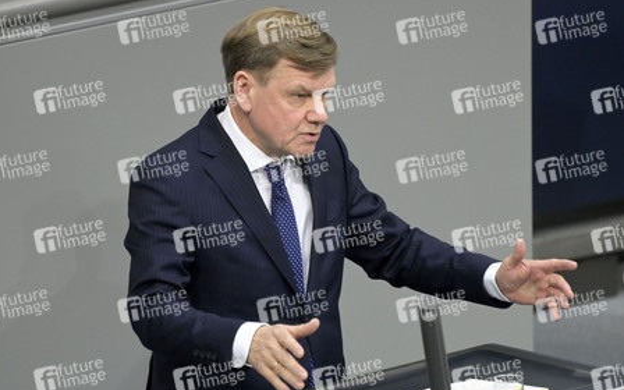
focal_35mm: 420
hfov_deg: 5.0
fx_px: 7143
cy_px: 202
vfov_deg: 3.1
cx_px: 311
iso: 8000
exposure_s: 1/400
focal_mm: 410
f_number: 5.6
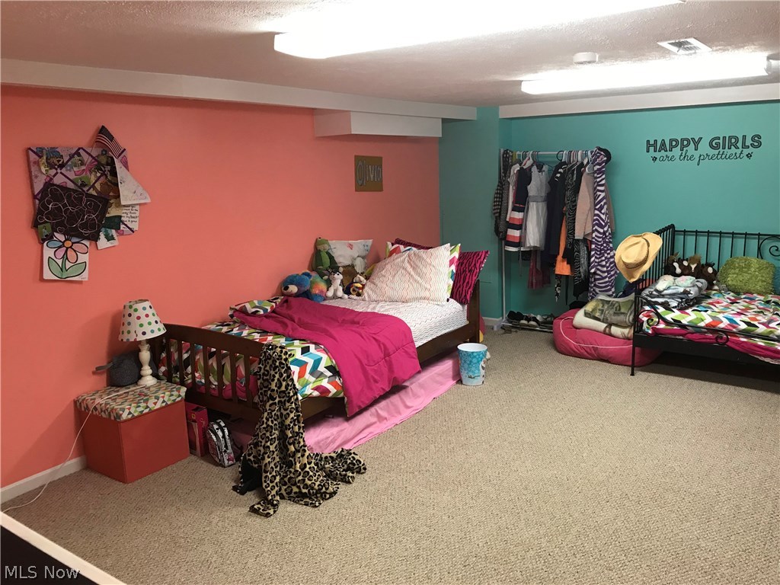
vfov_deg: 49.7
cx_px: 390
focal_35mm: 28
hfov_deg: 63.4
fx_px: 631
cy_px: 292
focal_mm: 3.99
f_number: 1.8
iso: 40
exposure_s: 1/17
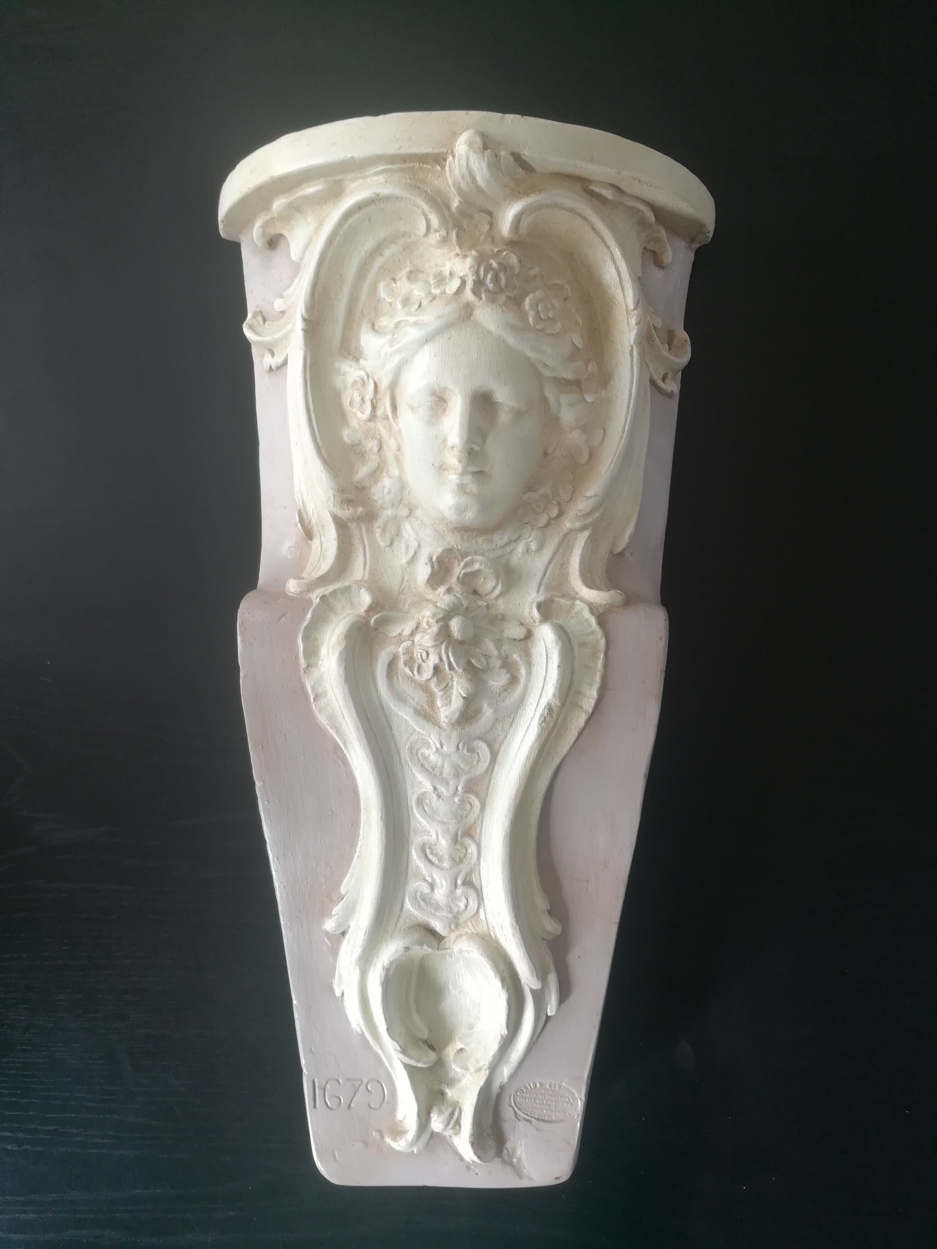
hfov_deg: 53.1
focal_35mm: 26
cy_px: 624
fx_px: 938
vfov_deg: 67.3
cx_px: 468
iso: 64
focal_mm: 3.83
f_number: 2.2
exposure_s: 1/40
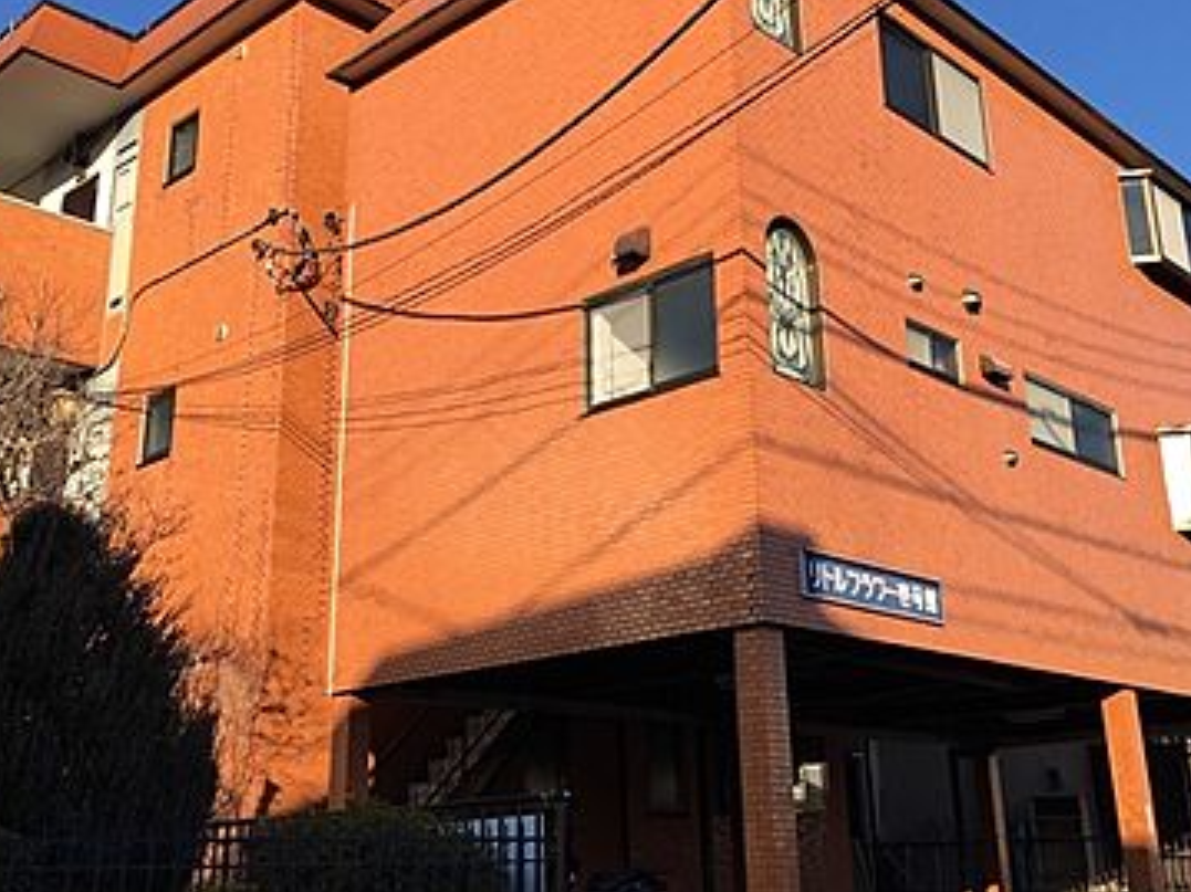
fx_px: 1410
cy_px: 360
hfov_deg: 45.8
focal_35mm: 41
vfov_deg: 35.0
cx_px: 634
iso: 25
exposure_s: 1/874
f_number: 2.2
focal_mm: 4.15
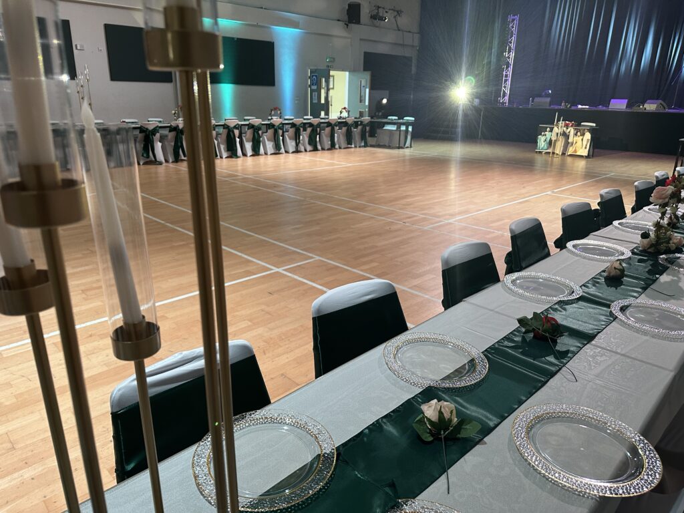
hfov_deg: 71.6
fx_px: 474
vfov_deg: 56.8
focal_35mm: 24
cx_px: 342
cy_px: 256
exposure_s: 1/60
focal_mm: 6.86
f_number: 1.78
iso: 250
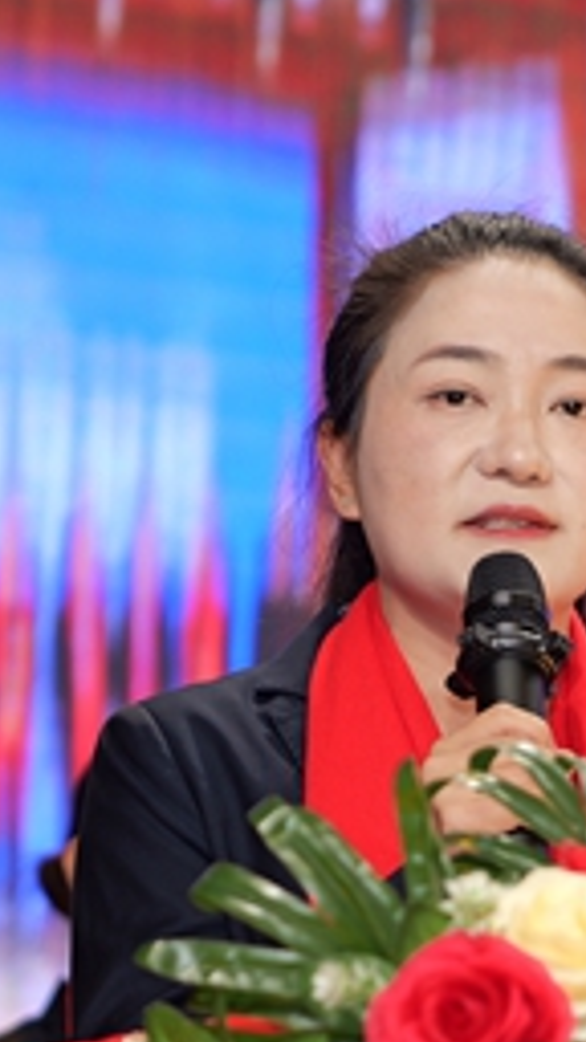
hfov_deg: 6.0
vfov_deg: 10.7
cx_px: 700
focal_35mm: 200
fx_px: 5525
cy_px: 784
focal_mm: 61
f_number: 2.8
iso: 200
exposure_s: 1/160
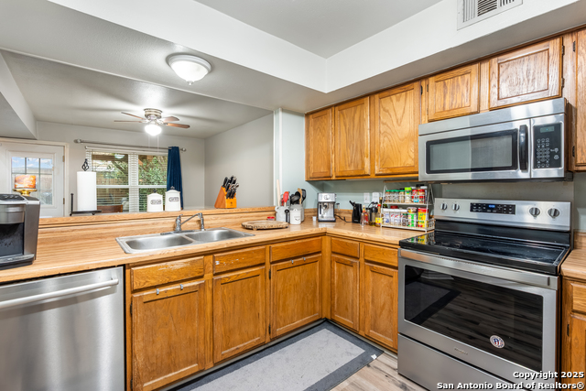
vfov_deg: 73.8
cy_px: 196
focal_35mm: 16
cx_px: 293
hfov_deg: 96.7
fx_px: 260
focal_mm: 16
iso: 100
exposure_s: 8
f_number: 8
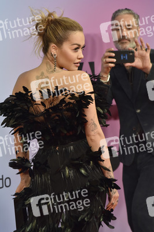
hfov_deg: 9.4
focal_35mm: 145
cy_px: 116
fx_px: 932
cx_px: 77
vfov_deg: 14.2
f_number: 5.6
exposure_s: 1/200
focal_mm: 145
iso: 2000
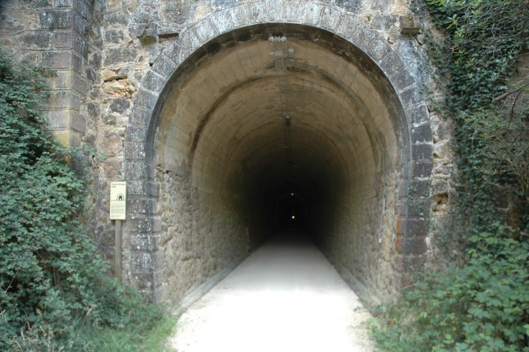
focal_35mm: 27
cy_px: 176
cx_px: 264
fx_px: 396
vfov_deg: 47.9
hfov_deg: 67.4
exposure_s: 1/60
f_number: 4
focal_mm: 18
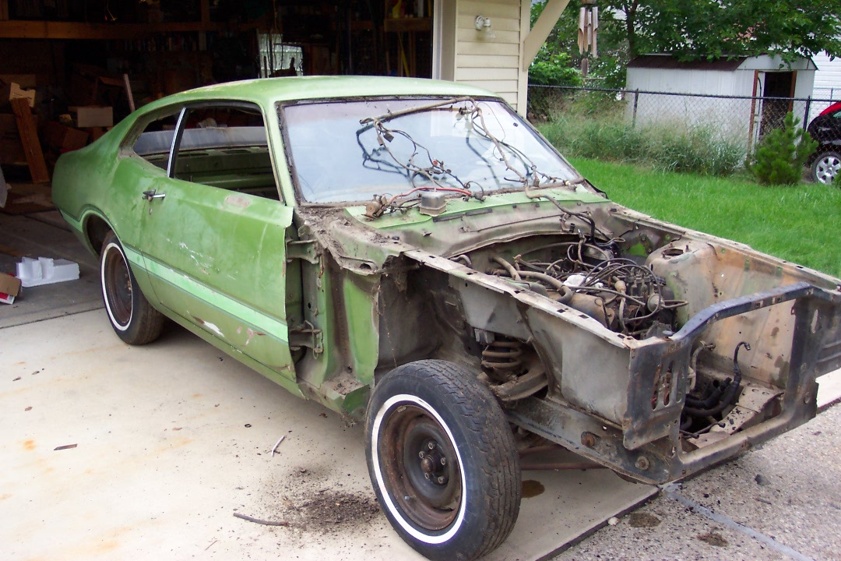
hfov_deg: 50.7
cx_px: 420
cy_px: 280
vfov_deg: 35.1
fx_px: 888
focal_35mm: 38
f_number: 2.8
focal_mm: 8
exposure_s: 1/250
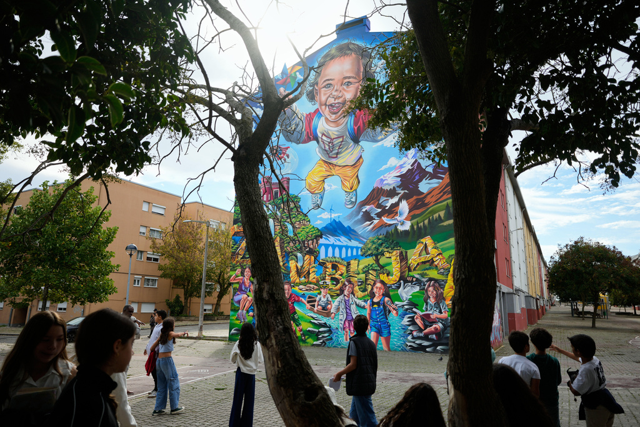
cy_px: 214
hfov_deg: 73.7
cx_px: 320
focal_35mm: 24
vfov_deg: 53.1
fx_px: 427
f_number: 2.8
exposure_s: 1/800
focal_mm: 24
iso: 100
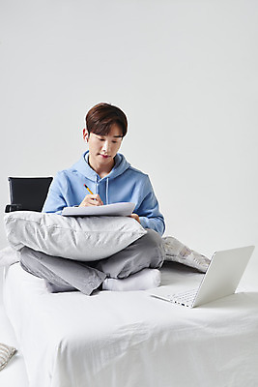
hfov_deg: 33.4
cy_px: 194
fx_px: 430
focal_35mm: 40
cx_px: 129
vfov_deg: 48.4
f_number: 14
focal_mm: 40
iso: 100
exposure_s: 1/125
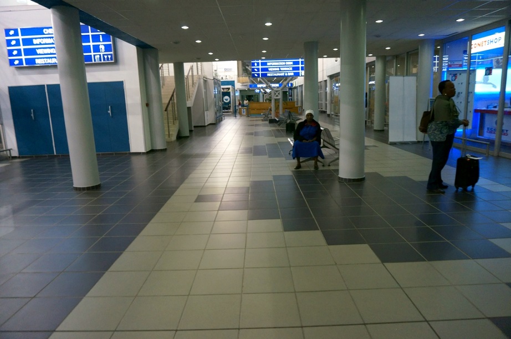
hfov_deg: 73.8
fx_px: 340
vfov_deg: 53.0
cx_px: 256
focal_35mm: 24
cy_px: 170
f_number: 4
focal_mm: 16
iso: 2000
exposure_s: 1/160
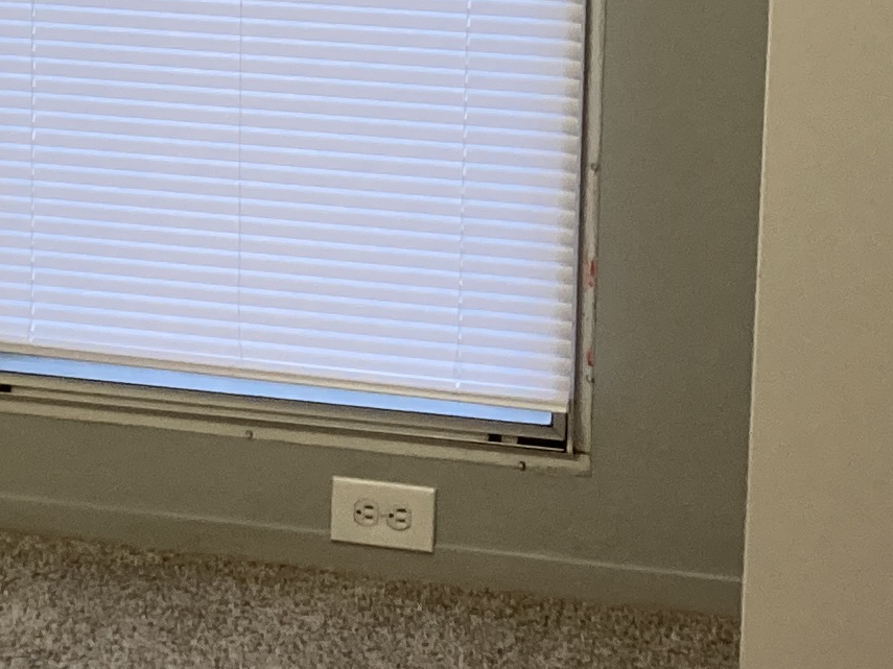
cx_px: -139
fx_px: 3405
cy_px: 19
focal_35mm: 132
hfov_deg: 14.5
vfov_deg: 11.1
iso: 100
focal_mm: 3.99
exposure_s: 1/60
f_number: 1.8
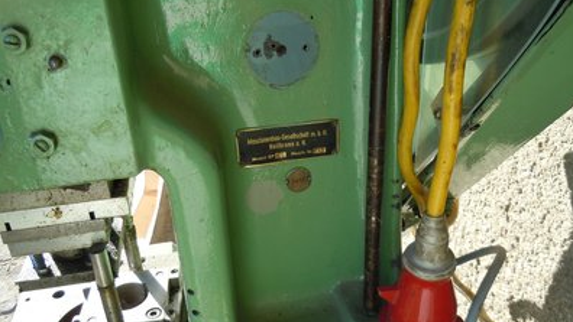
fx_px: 502
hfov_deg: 59.5
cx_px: 288
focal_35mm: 33
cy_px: 160
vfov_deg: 35.7
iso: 100
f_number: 3.5
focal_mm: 5.4
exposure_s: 1/125
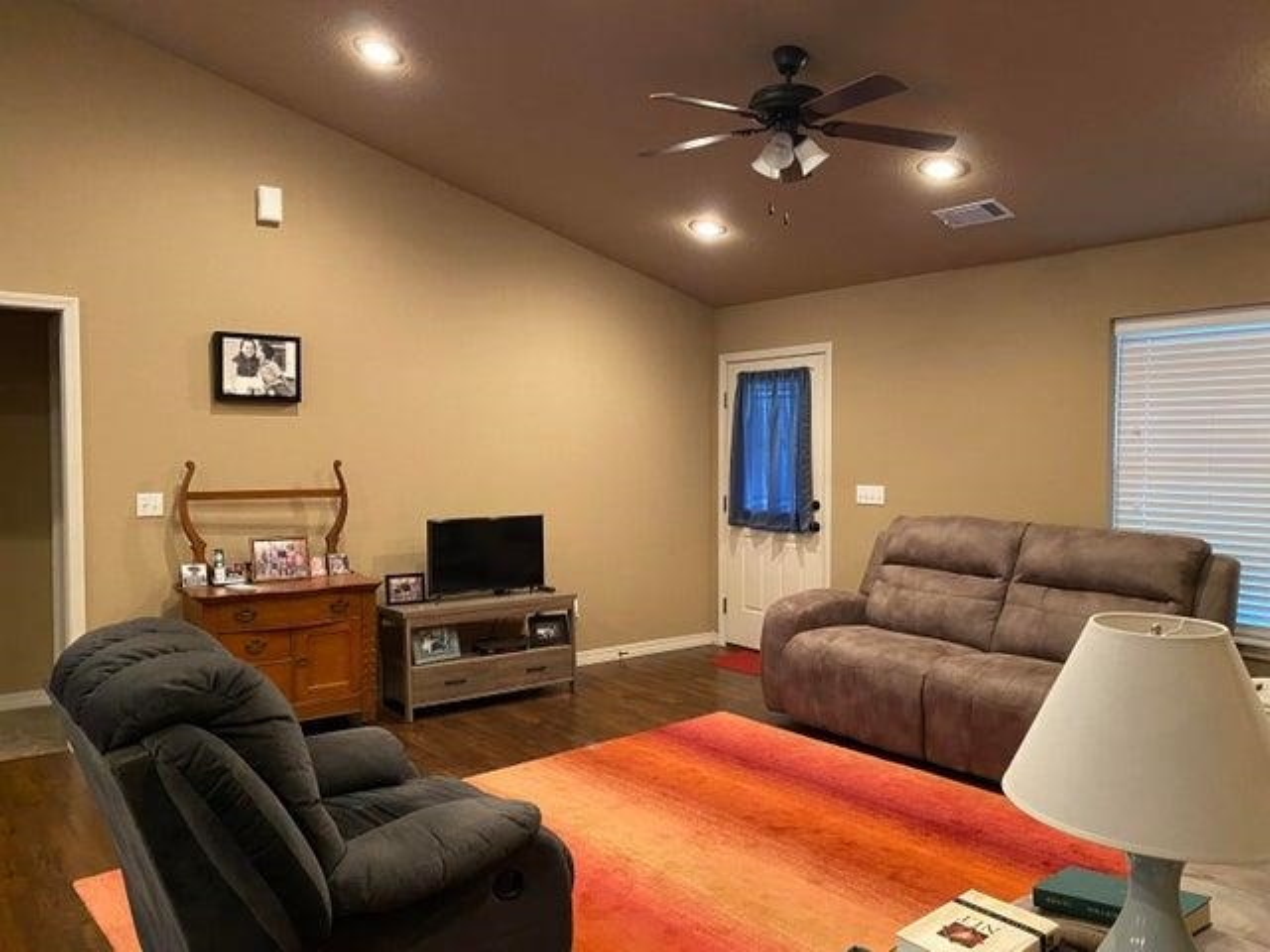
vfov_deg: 53.1
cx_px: 635
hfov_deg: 67.3
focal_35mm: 26
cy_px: 476
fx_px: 954
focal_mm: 4.25
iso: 500
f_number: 1.8
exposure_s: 1/30
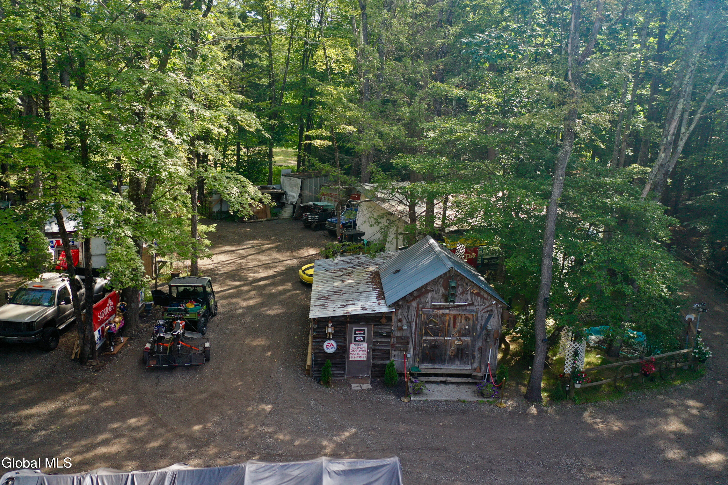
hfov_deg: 65.5
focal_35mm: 28
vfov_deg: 46.4
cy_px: 242
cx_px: 364
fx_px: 566
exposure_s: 1/30
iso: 200
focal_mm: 10.26
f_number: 2.8
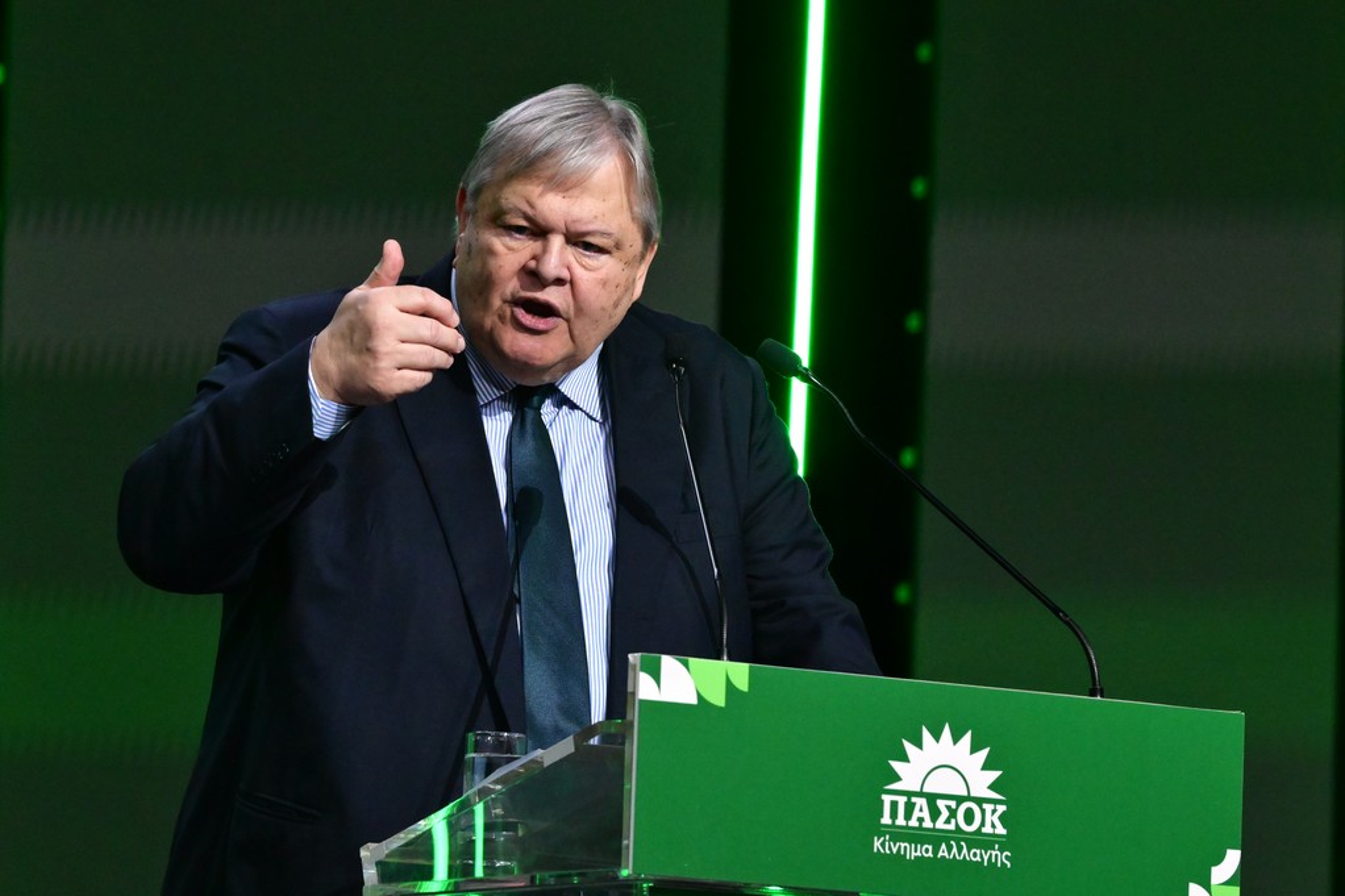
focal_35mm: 255
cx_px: 672
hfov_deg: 8.1
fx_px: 9525
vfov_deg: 5.4
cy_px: 448
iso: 8000
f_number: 6.3
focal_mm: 170
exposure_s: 1/400
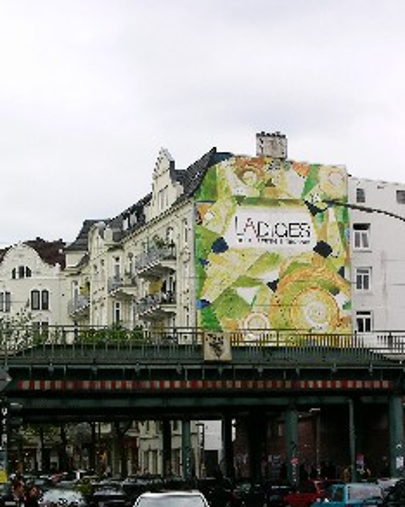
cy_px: 363
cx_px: 200
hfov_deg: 17.1
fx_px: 1350
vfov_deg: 21.1
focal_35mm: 90
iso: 50
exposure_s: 1/84.6
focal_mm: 11.6
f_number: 7.5
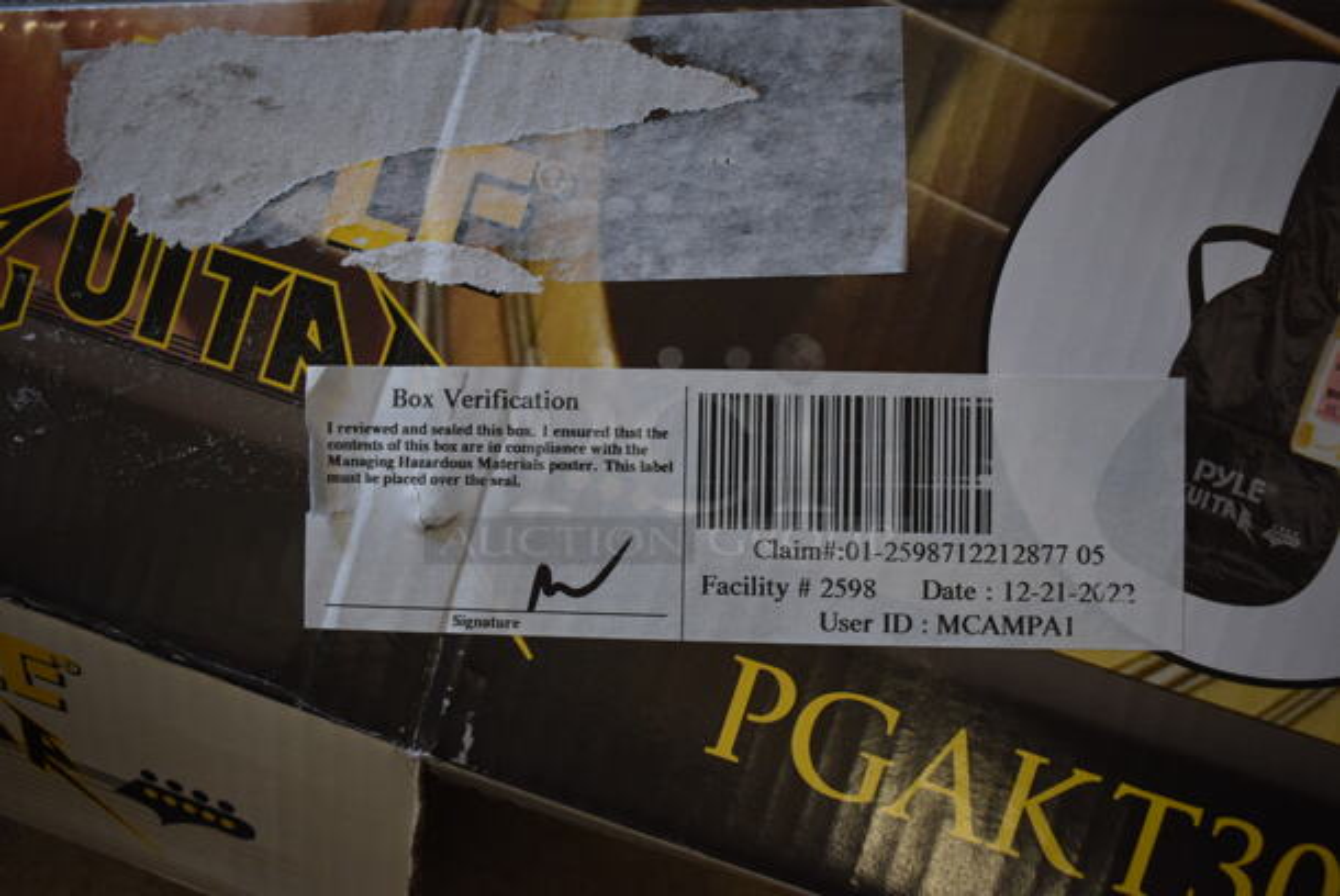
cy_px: 448
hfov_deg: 55.1
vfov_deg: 38.4
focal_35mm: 34
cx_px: 670
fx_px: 1285
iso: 800
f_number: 5
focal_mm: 23
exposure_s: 1/60
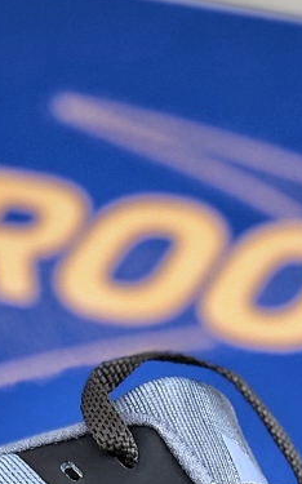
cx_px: 145
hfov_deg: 5.7
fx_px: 3059
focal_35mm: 232
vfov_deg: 8.8
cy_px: 725
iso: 20
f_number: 2.8
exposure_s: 1/33
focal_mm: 6.6
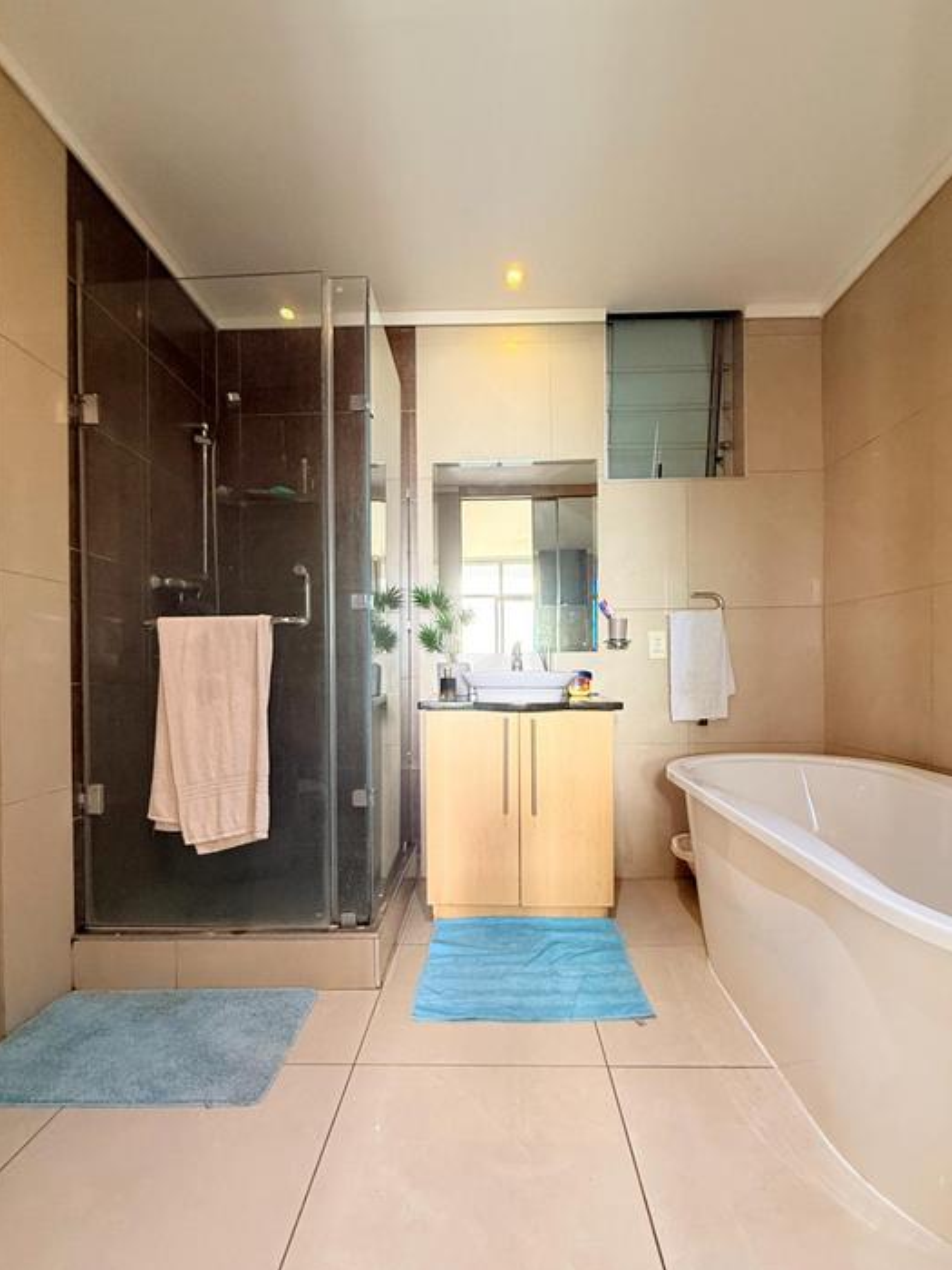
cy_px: 682
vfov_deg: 94.3
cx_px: 481
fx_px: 587
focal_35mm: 16
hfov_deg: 78.1
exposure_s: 1/50
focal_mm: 2.22
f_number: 2.2
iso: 200
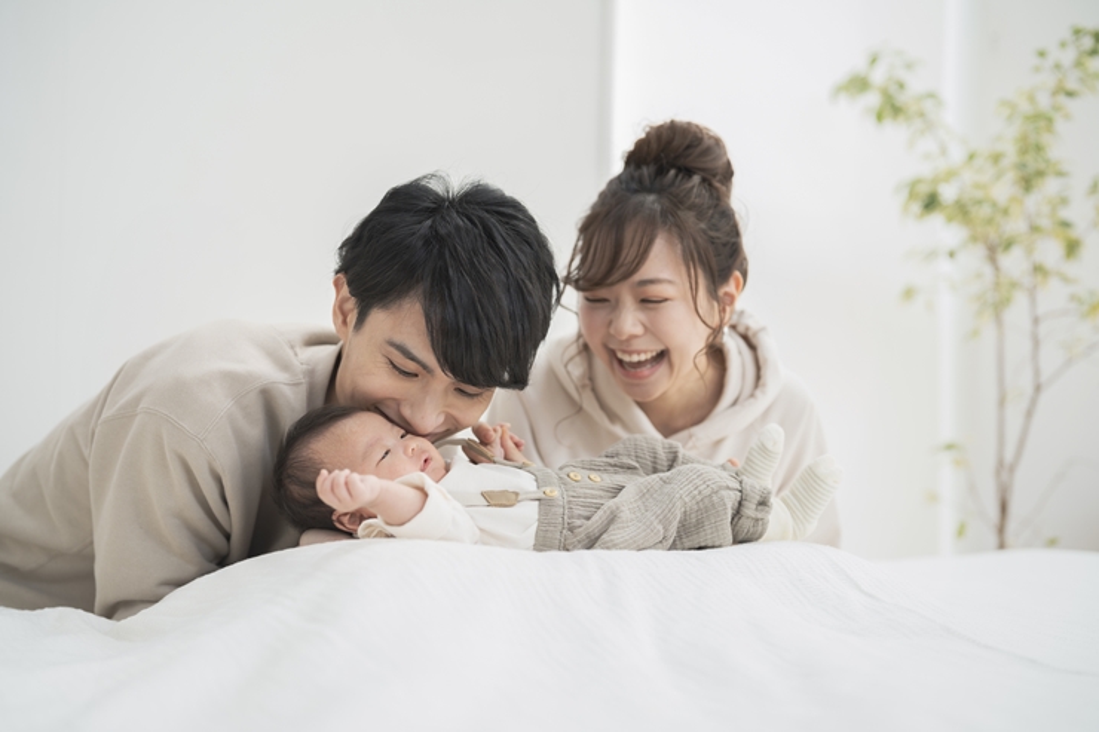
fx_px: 1526
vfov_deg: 27.0
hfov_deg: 39.6
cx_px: 550
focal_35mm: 50
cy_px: 366
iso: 160
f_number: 2
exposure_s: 1/200
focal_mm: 50
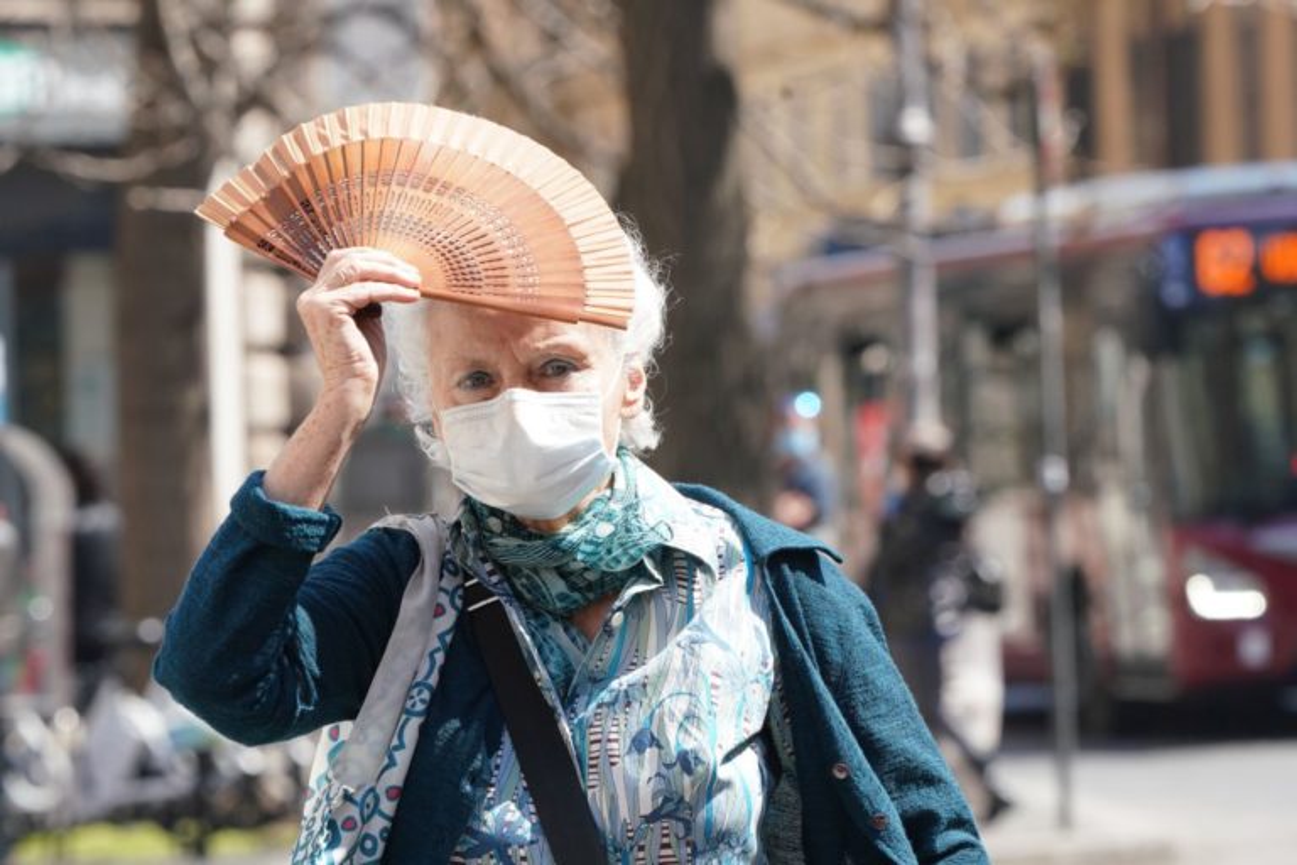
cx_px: 648
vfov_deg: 5.2
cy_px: 432
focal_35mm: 265
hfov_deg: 7.8
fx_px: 9547
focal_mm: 265
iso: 1250
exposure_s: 1/500
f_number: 11
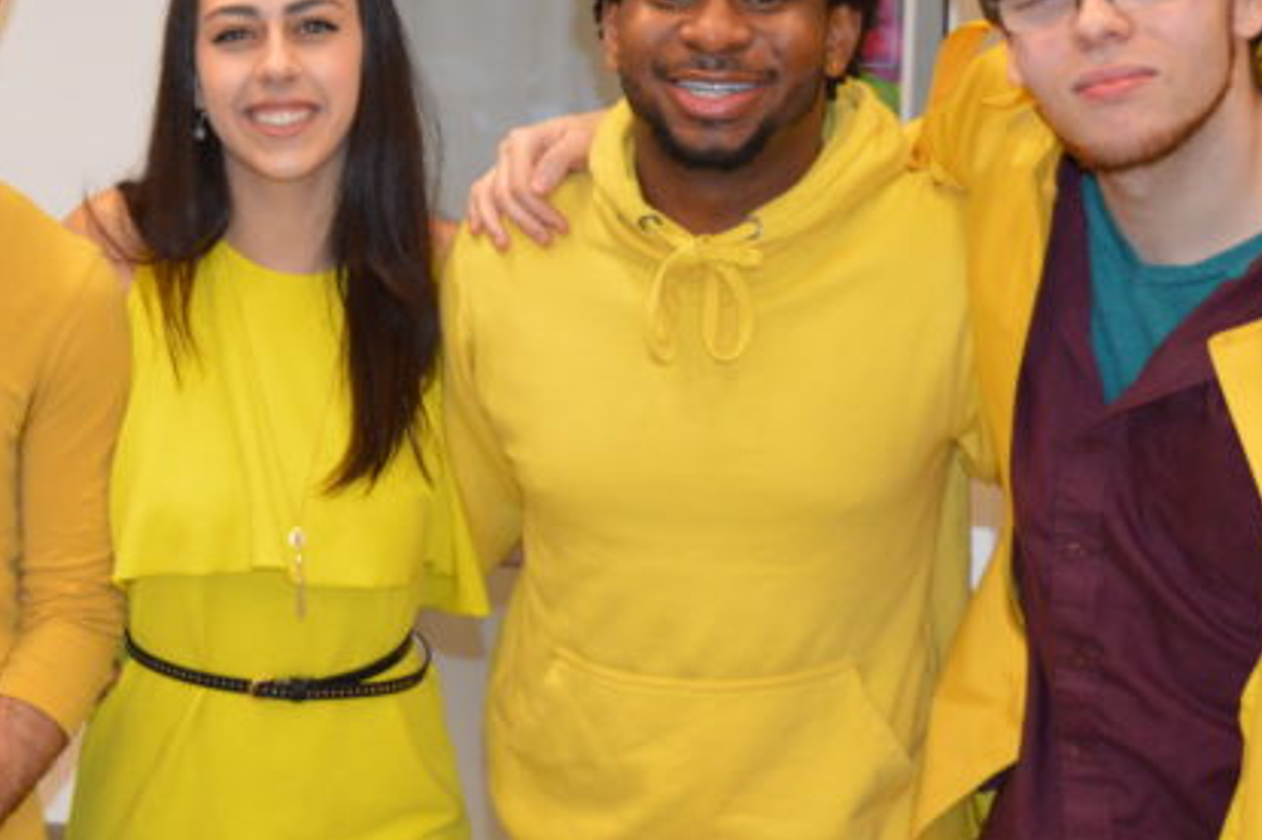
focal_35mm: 104
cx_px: 252
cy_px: 450
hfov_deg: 19.5
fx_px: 3643
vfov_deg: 13.1
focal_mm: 24
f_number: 4
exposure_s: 1/60
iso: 640
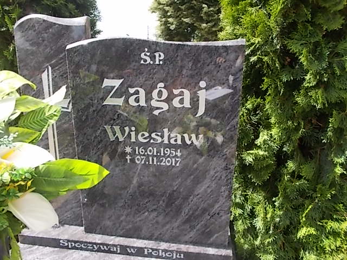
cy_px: 130
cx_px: 174
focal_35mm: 26
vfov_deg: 53.1
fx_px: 261
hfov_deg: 67.3
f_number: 3.2
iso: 80
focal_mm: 4.6
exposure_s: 1/250
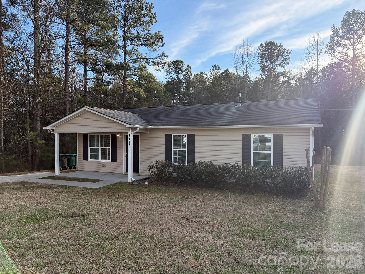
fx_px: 253
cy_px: 137
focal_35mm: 24
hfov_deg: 71.6
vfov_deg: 56.8
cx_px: 182
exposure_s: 1/2169
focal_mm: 6.76
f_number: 1.78
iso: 100
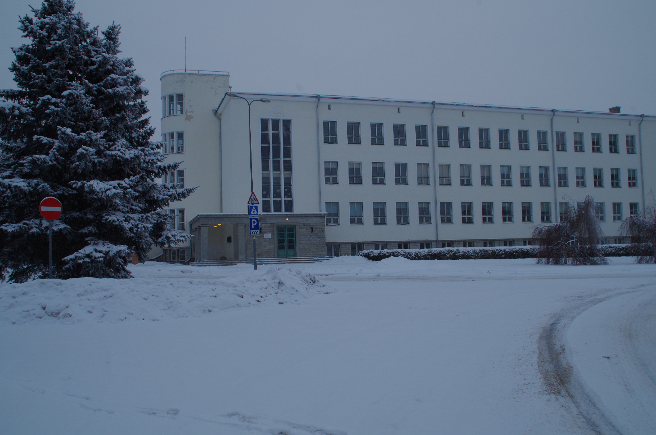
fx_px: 655
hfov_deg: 53.2
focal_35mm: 36
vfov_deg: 36.7
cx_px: 328
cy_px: 218
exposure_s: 1/100
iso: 250
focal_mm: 24
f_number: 11
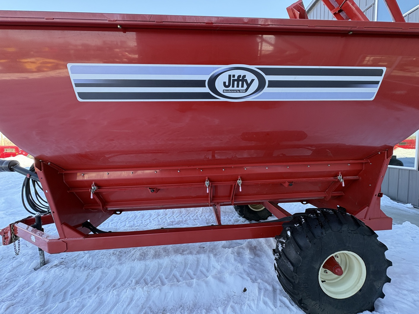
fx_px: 169
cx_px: 210
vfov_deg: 85.7
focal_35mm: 14
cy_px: 157
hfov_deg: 102.1
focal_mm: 2.22
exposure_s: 1/133
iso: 100
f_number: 2.2
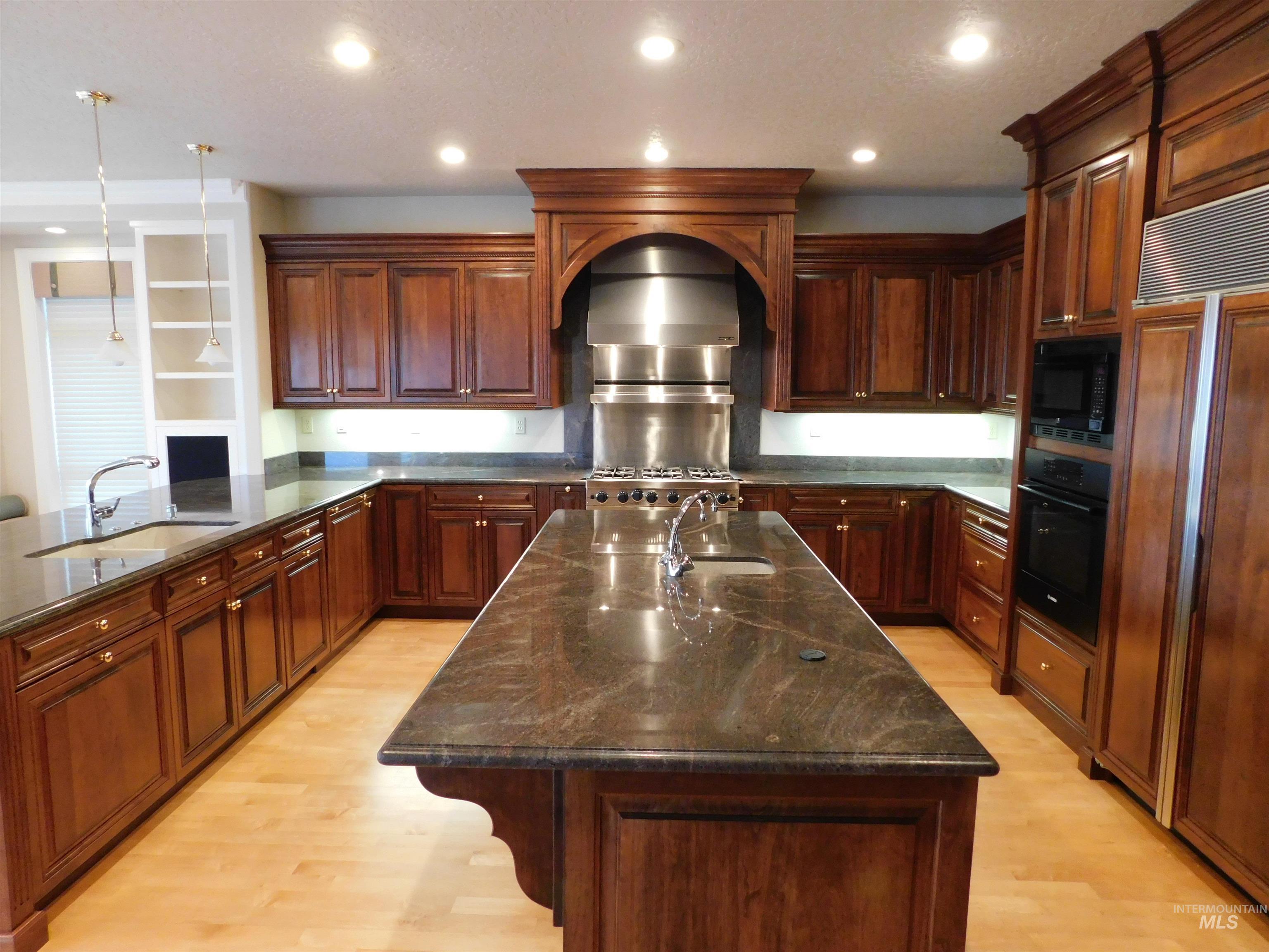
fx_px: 843
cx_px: 634
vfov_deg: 58.9
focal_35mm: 23
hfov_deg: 73.9
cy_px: 476
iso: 400
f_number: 3
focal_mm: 4
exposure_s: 1/15
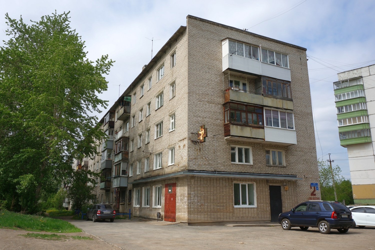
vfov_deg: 43.5
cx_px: 188
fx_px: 312
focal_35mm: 30
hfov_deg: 62.0
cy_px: 125
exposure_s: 1/160
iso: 100
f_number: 13
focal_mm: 20
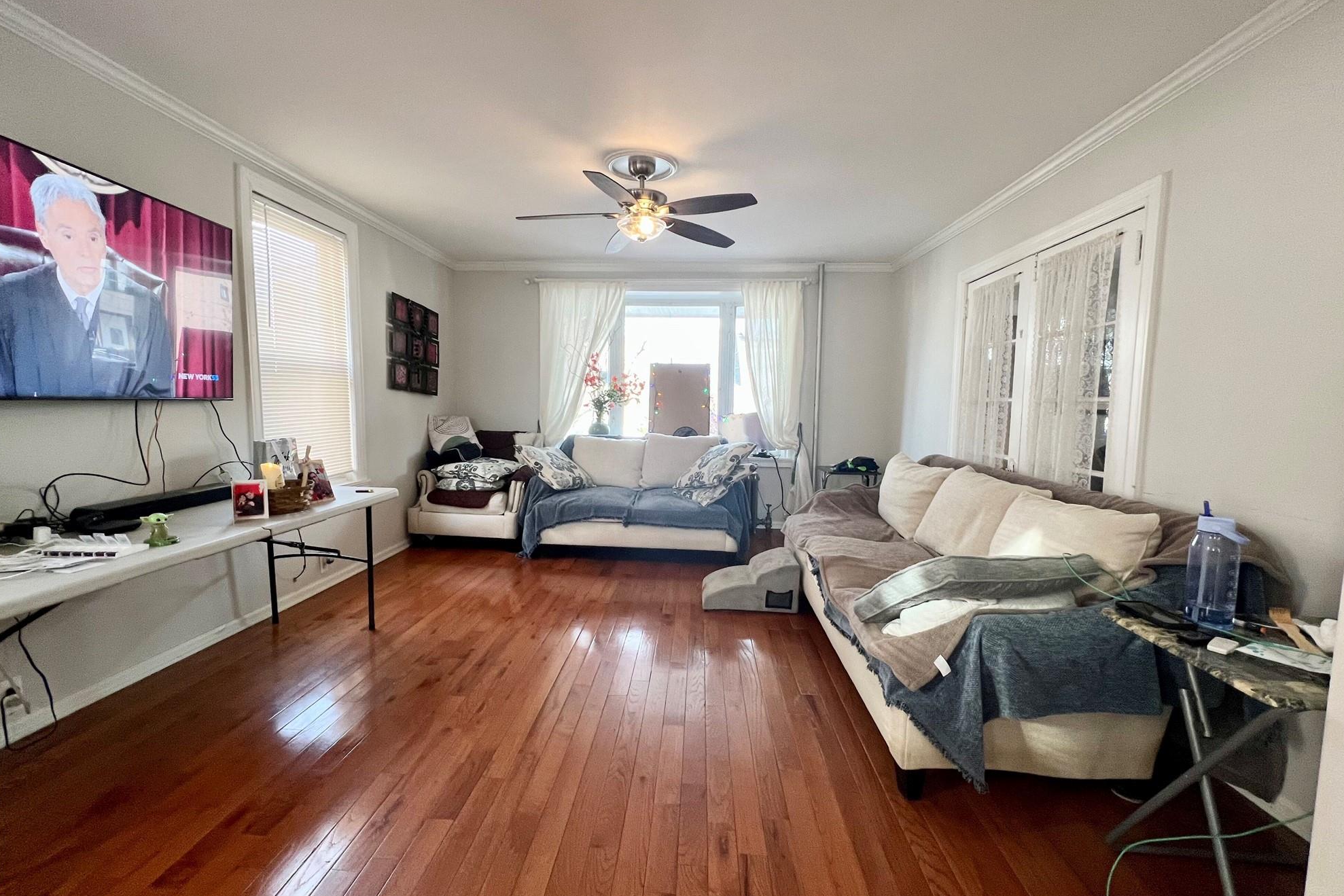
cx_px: 669
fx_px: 523
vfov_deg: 81.2
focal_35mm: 14
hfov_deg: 104.2
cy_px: 449
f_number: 1.8
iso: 160
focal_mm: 1.57
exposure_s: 1/60
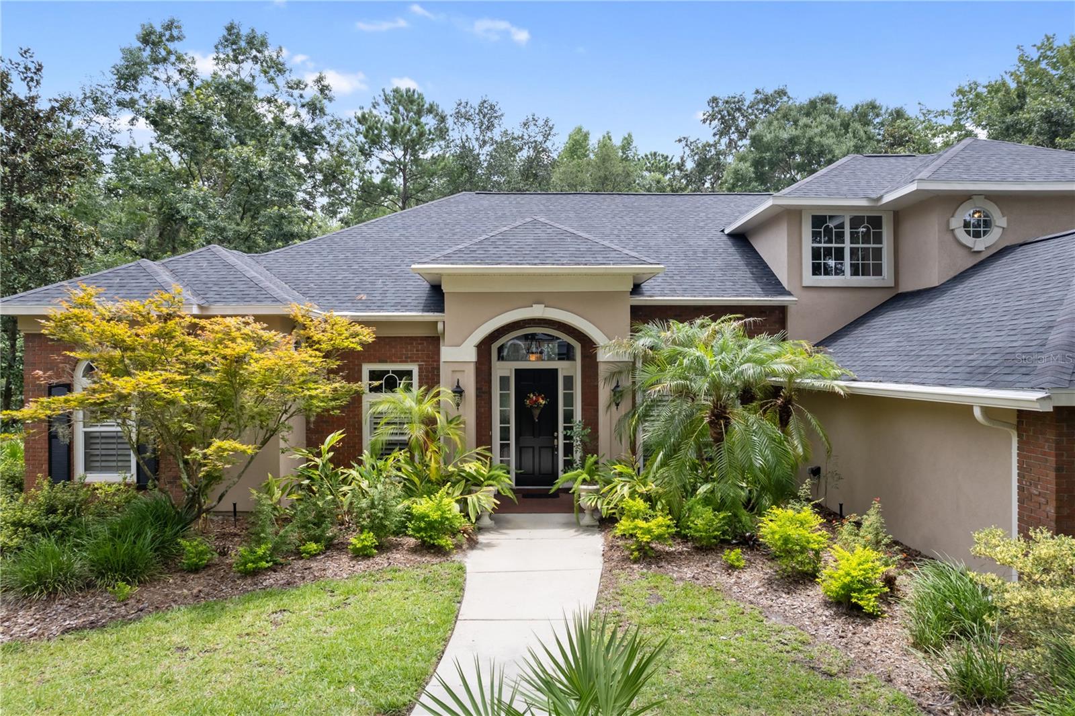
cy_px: 358
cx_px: 538
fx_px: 657
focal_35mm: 22
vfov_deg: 57.2
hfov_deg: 78.6
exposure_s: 1/640
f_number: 2.8
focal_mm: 8.38
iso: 100
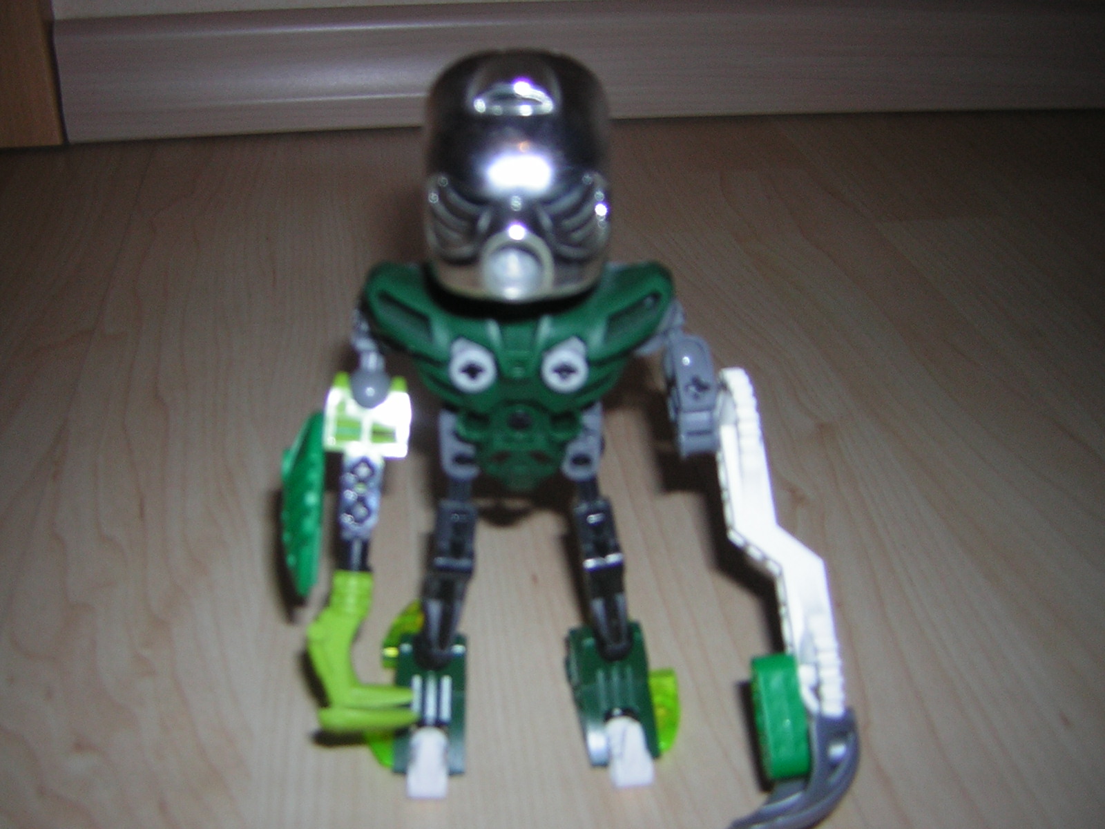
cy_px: 414
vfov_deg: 39.7
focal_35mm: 36
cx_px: 552
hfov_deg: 51.4
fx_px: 1149
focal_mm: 4.7
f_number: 2.6
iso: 50
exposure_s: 1/60.1
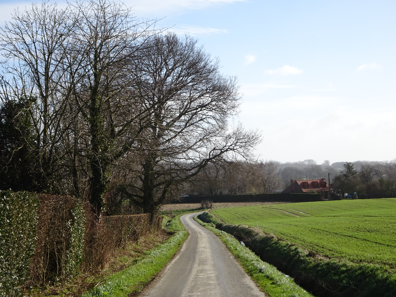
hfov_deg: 25.0
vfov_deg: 18.9
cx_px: 198
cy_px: 148
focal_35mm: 78
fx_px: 892
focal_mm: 13.26
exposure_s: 1/400
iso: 80
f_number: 5
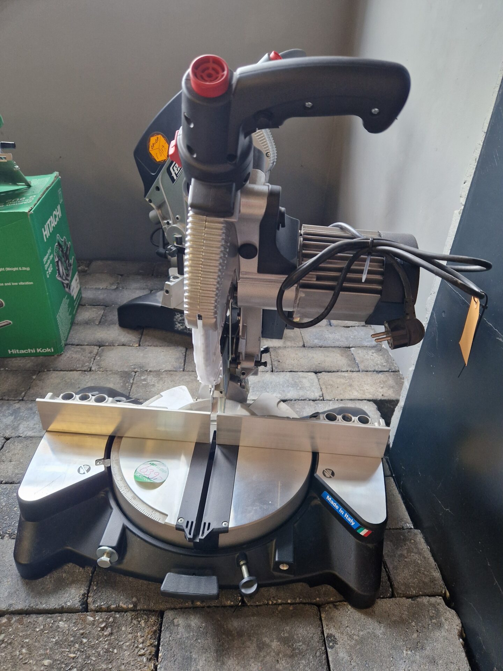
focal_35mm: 23
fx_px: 446
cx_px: 252
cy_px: 336
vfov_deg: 73.9
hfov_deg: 58.9
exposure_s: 1/180
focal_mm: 5.4
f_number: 1.8
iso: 200
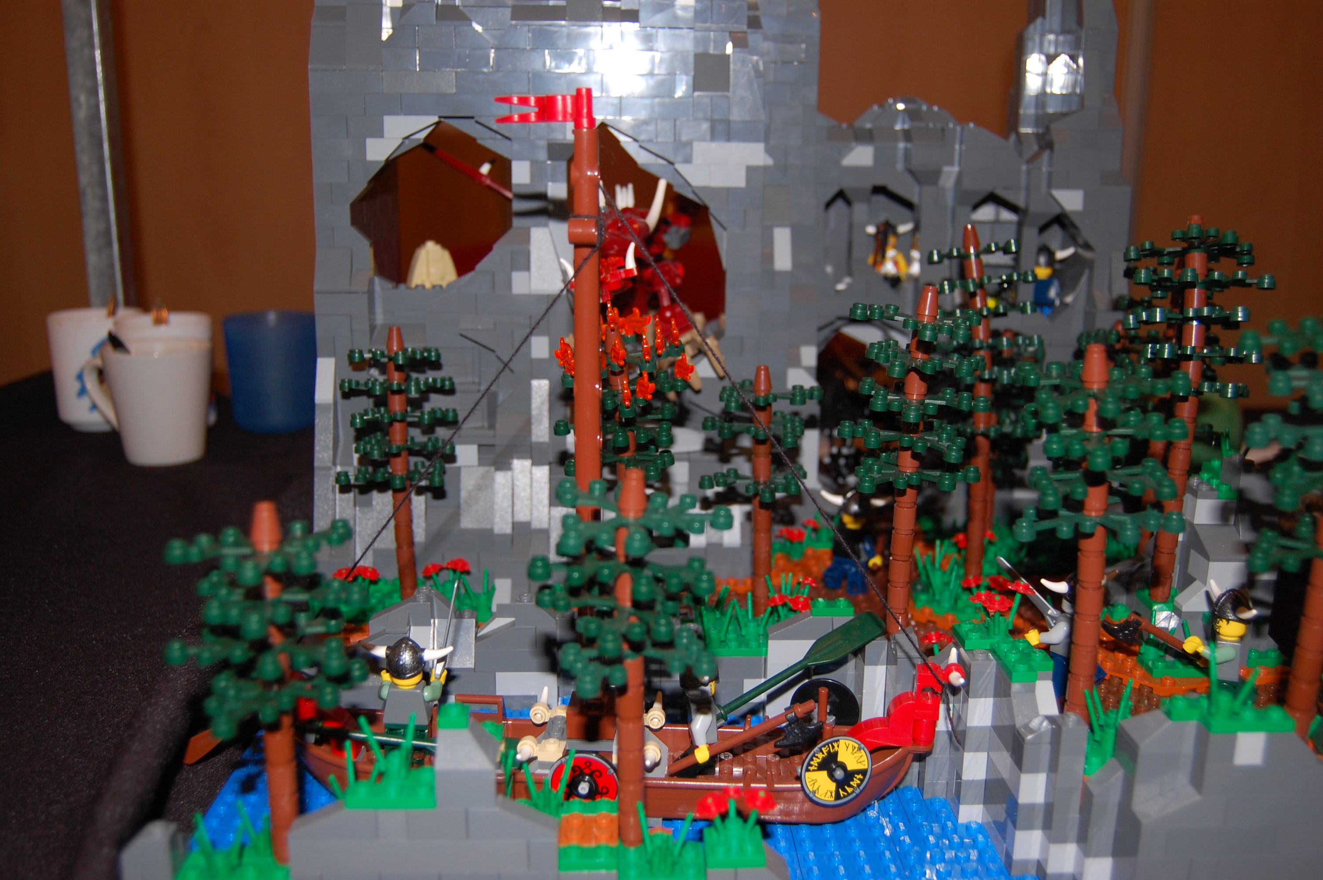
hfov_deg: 55.1
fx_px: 1267
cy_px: 440
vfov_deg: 38.3
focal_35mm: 34
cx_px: 662
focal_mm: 23
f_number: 3.8
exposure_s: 1/60
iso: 400
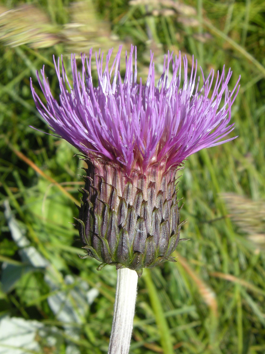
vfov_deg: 52.6
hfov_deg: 40.7
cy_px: 177
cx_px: 132
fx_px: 357
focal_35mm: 35
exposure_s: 1/202
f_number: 5.4
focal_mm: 7.5
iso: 64
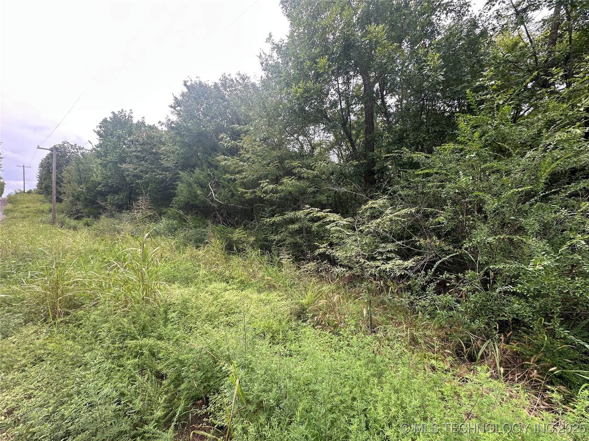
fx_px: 238
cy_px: 220
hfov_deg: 102.1
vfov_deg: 85.7
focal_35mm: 14
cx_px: 294
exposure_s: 1/121
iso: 40
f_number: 2.2
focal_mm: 2.22
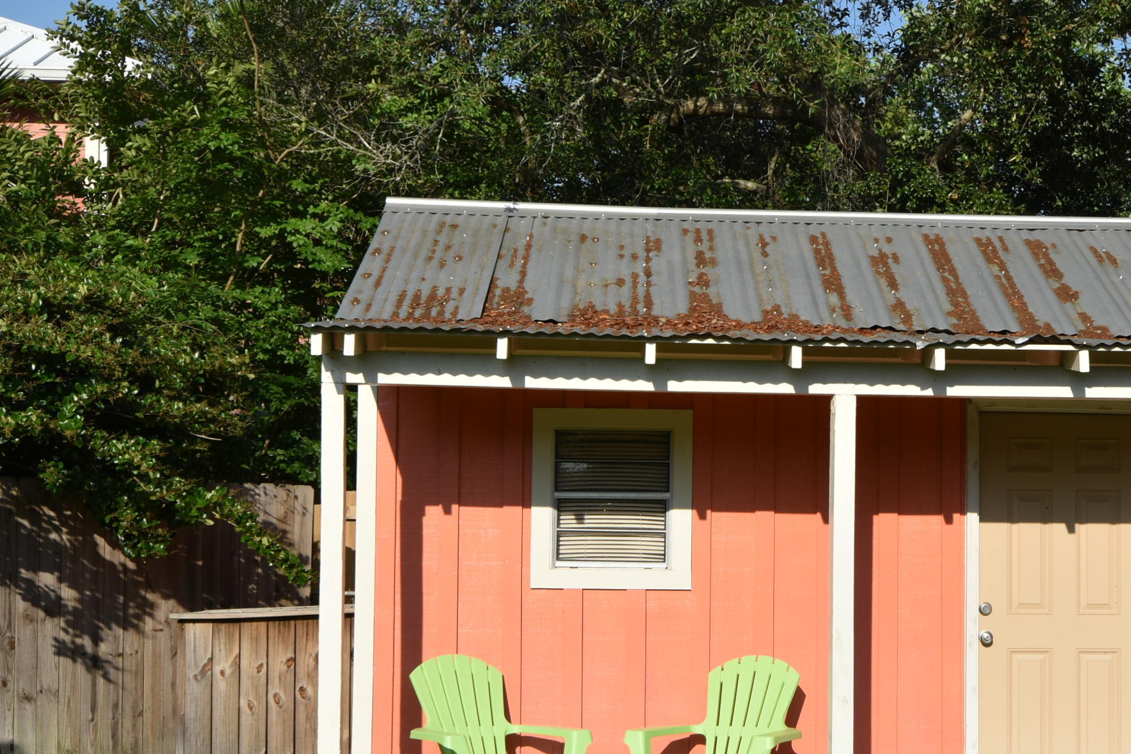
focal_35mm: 61
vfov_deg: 22.2
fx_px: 1917
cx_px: 768
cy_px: 485
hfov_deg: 32.6
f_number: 8
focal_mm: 24
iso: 200
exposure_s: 1/500
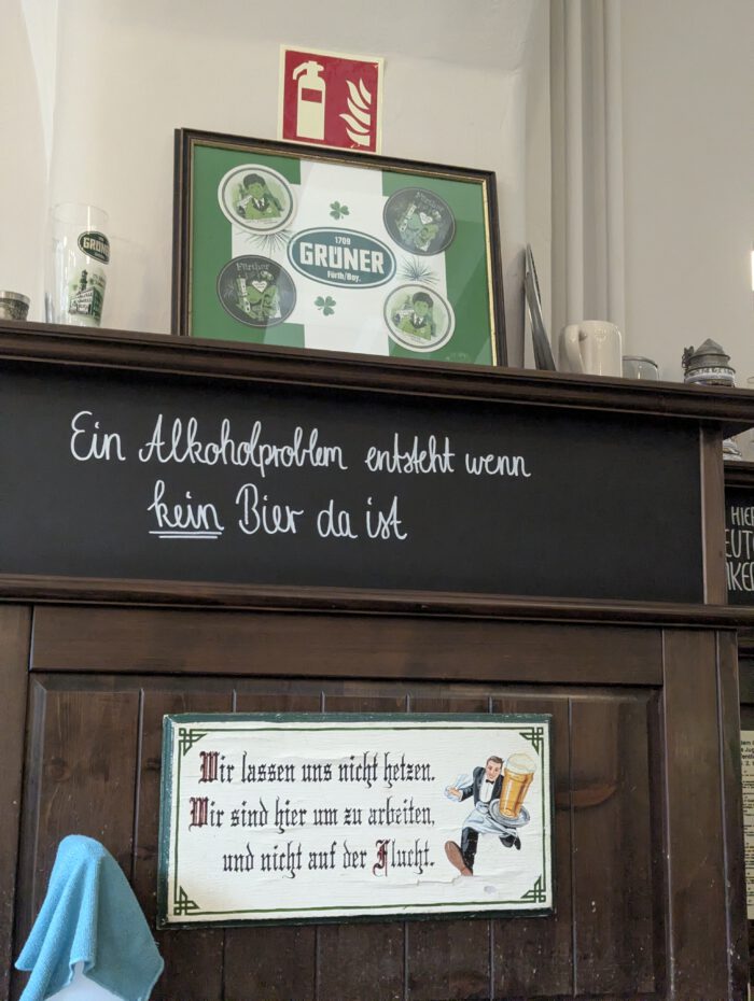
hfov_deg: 30.3
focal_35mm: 48
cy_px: 500
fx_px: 1391
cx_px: 377
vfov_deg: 39.6
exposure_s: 1/99.9
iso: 1976
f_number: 1.85
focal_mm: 6.81
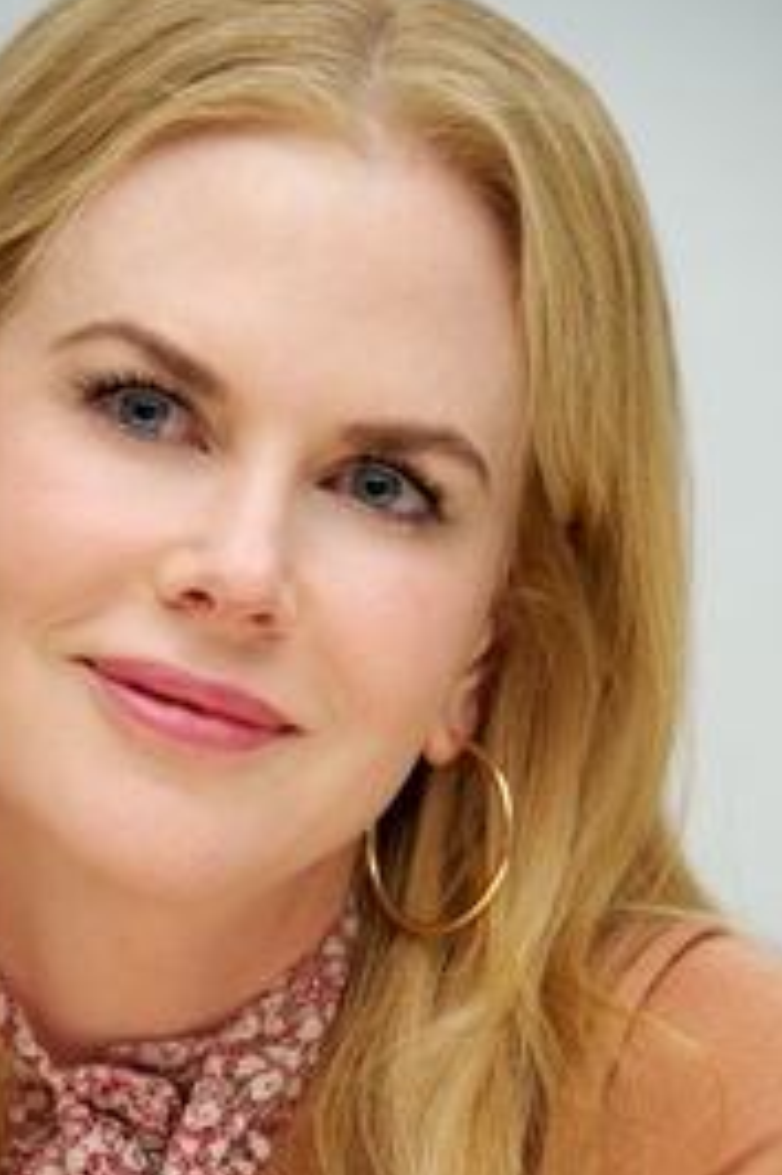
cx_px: 318
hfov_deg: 3.7
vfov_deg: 5.5
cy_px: 760
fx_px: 12266
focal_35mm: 376
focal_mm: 250
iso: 500
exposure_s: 1/60
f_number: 5.6
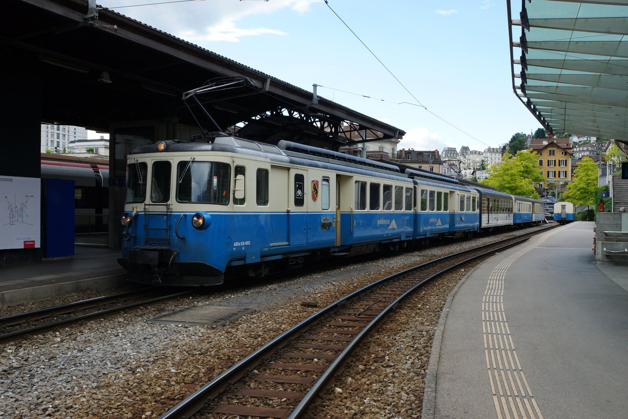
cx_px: 314
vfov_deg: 36.9
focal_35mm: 36
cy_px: 210
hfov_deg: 53.1
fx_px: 628
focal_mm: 24
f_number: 6.3
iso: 100
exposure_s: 1/125
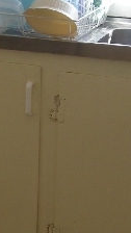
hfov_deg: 8.8
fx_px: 840
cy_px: 112
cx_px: -26
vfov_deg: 15.8
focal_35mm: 136
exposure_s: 1/61
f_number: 2.8
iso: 85
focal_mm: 5.7
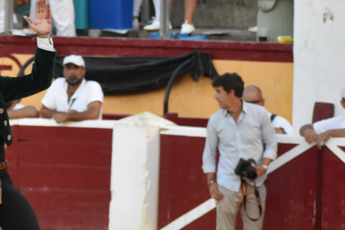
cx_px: -212
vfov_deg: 3.2
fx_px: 4178
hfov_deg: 4.7
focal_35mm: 436
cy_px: 135
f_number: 4.8
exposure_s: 1/250
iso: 1600
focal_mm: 86
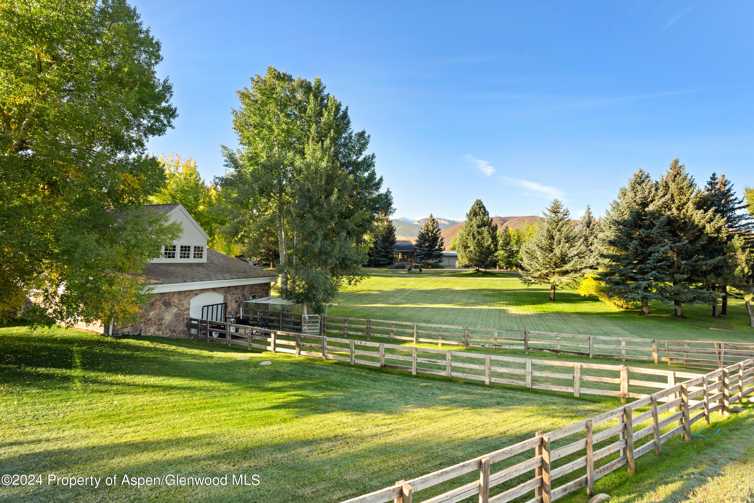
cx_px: 377
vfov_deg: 70.5
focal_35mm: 17
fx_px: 356
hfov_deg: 93.3
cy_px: 252
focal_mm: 17
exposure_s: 1/13
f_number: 8
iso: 100
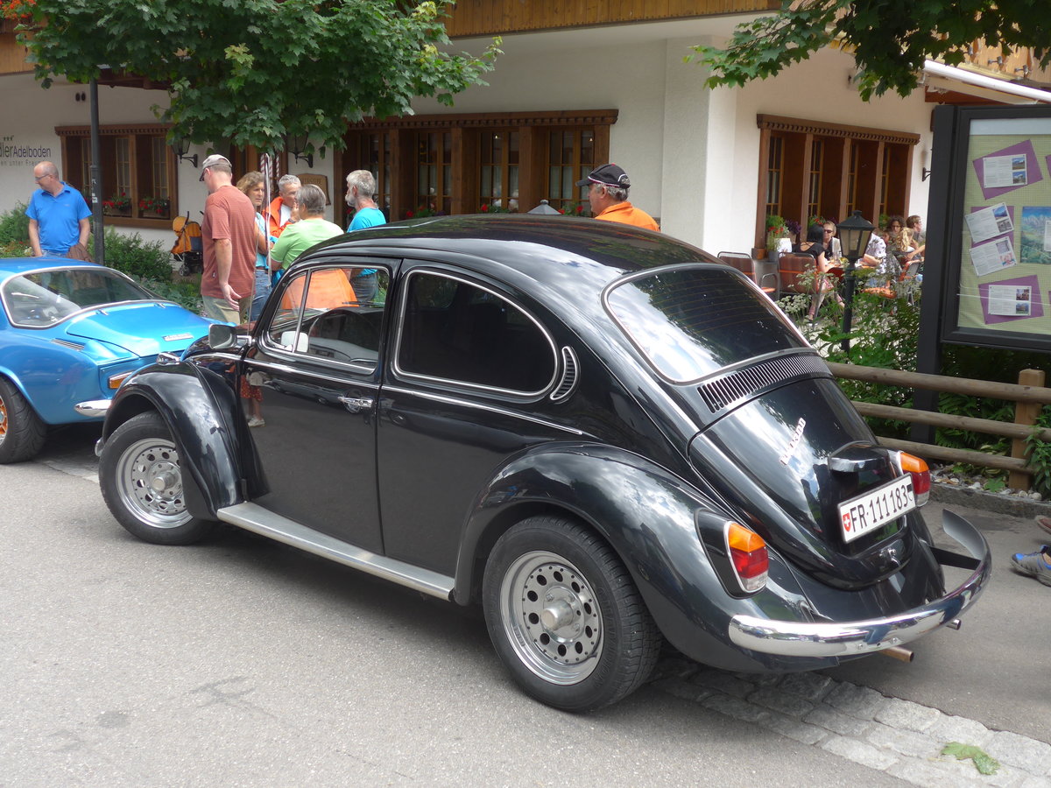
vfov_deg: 36.8
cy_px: 394
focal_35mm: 39
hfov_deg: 47.9
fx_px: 1184
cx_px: 526
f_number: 2.8
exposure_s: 1/250
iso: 80
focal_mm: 8
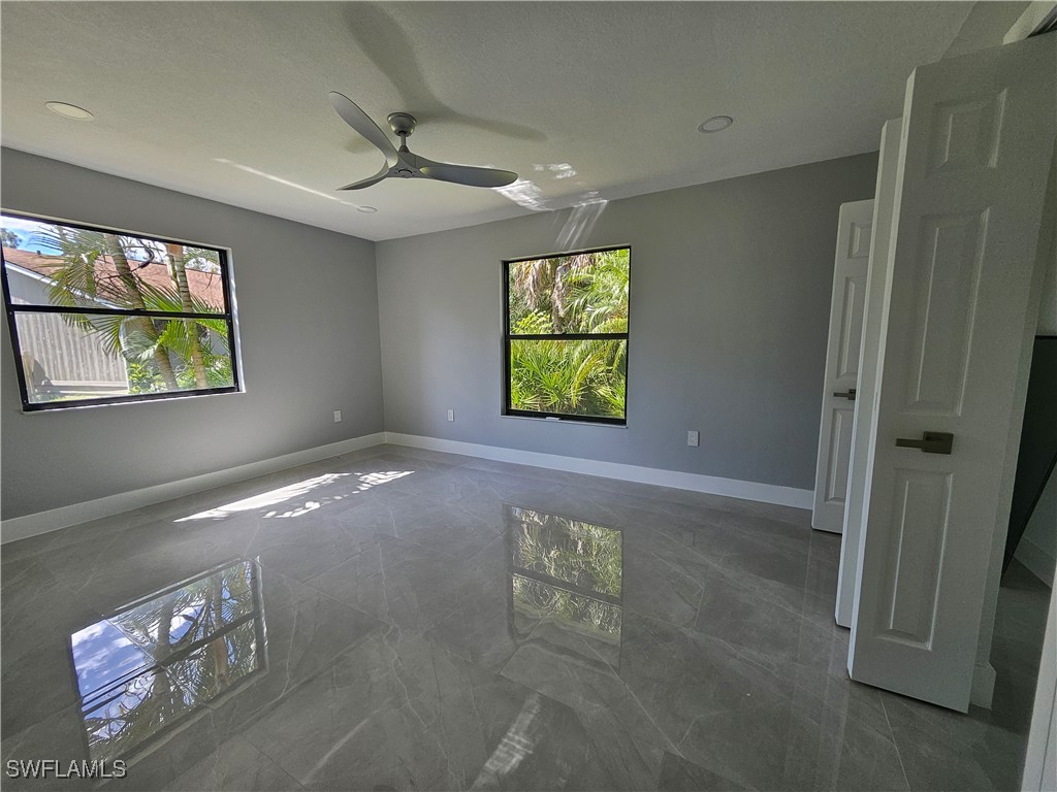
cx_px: 528
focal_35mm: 13
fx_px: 397
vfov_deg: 89.9
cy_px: 396
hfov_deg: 106.2
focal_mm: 1.74
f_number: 2.2
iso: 40
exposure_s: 1/120
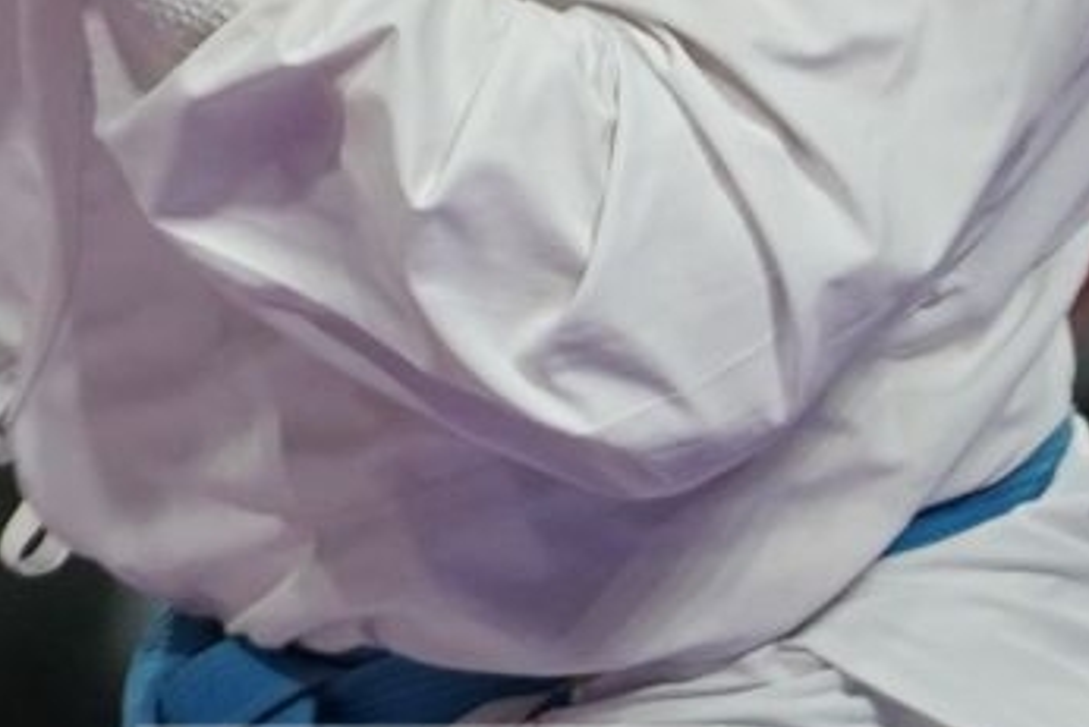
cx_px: -1703
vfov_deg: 0.9
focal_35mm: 1512
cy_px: -107
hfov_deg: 1.4
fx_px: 45755
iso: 1600
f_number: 2.8
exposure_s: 1/1000
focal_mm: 194
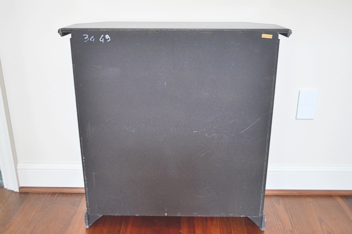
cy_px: 117
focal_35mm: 36
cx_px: 176
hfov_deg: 53.2
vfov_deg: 36.8
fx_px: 352
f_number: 4
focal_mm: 24
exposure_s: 1/15
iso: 1600
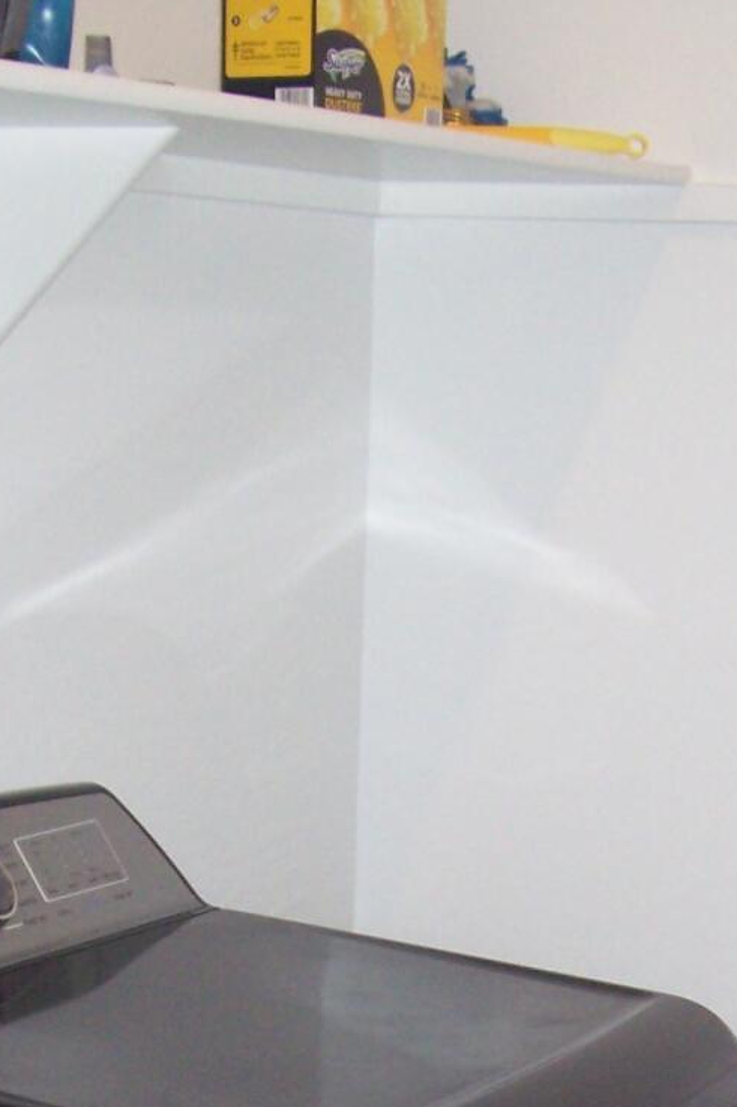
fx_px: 2949
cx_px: 584
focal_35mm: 96
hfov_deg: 14.2
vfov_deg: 20.5
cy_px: 1117
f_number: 2.7
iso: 160
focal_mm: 5.6
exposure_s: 1/60
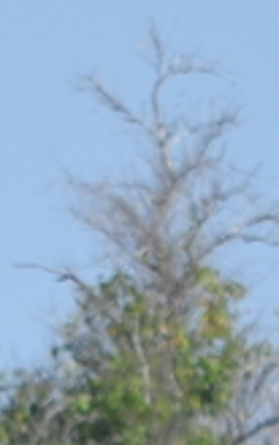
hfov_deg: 0.4
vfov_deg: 0.6
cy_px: 876
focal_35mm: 3563
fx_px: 43196
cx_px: -62
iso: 200
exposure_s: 1/640
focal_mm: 300
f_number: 6.3
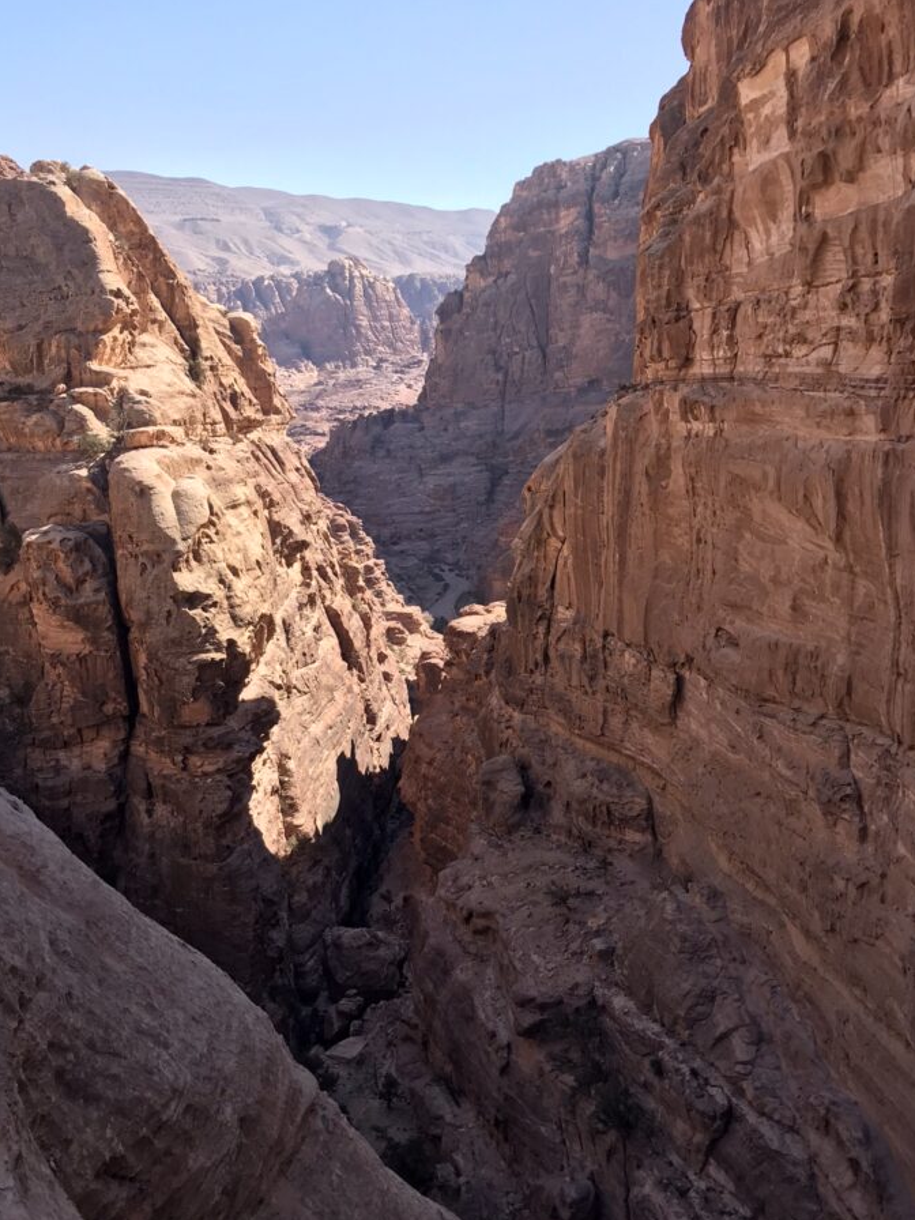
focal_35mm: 32
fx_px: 1128
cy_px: 670
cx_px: 475
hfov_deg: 44.2
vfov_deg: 56.7
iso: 20
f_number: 1.8
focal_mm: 3.99
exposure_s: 1/903
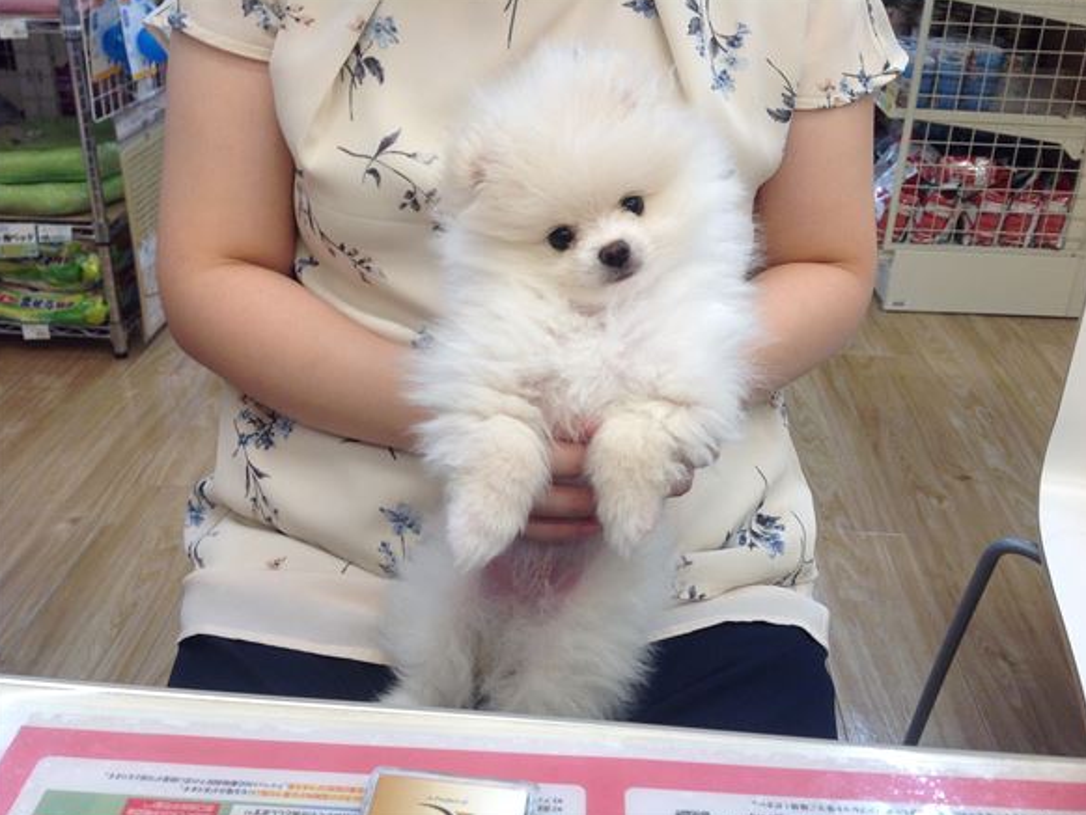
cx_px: 550
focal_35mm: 36
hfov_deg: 51.3
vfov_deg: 39.7
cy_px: 407
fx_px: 1130
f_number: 2.4
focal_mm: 4.28
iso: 64
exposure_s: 1/60
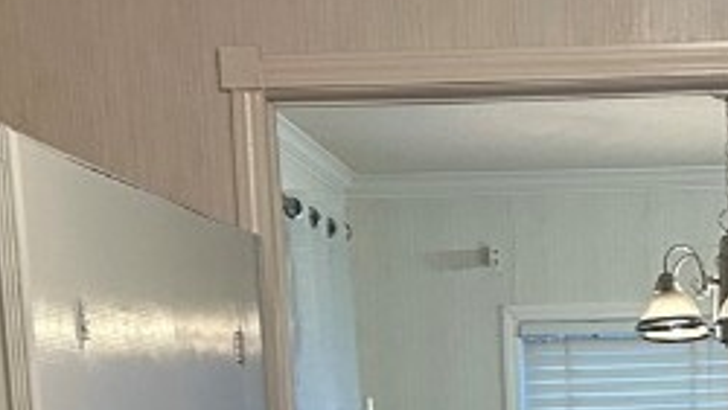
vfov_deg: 10.1
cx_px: 635
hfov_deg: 19.7
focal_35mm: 107
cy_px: 930
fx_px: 2067
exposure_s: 1/60
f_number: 1.78
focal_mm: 6.86
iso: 640
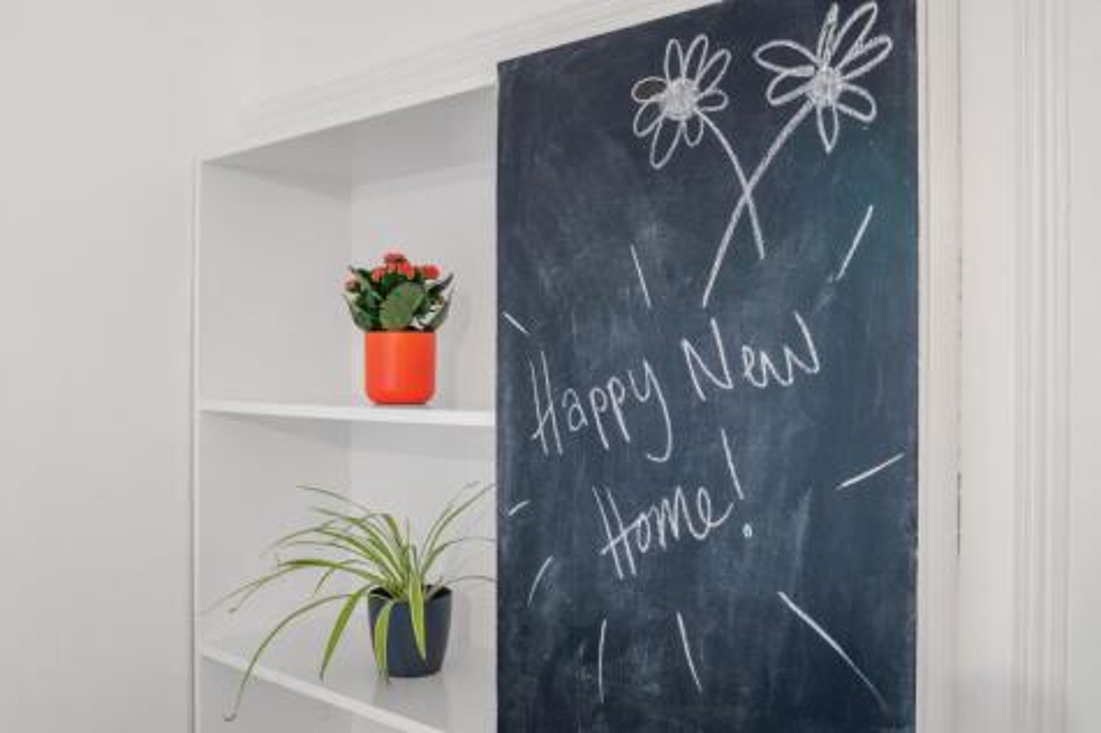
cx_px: 550
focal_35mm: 35
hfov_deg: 54.5
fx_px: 1070
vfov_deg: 37.8
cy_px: 366
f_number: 9
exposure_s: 4
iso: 200
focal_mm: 35
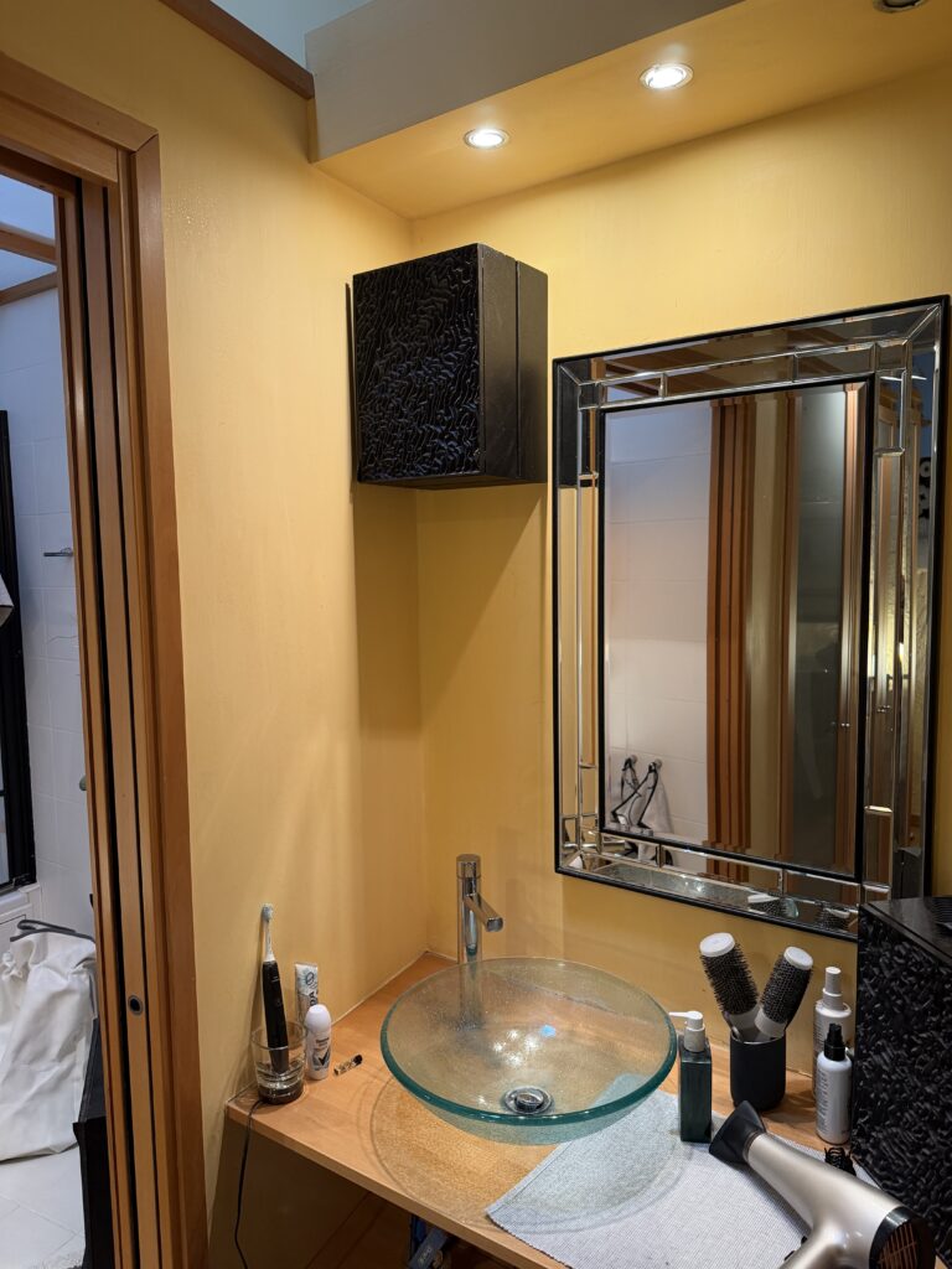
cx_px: 476
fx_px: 880
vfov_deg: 71.6
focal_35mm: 24
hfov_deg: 56.8
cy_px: 634
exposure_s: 1/50
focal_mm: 6.76
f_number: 1.78
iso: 250
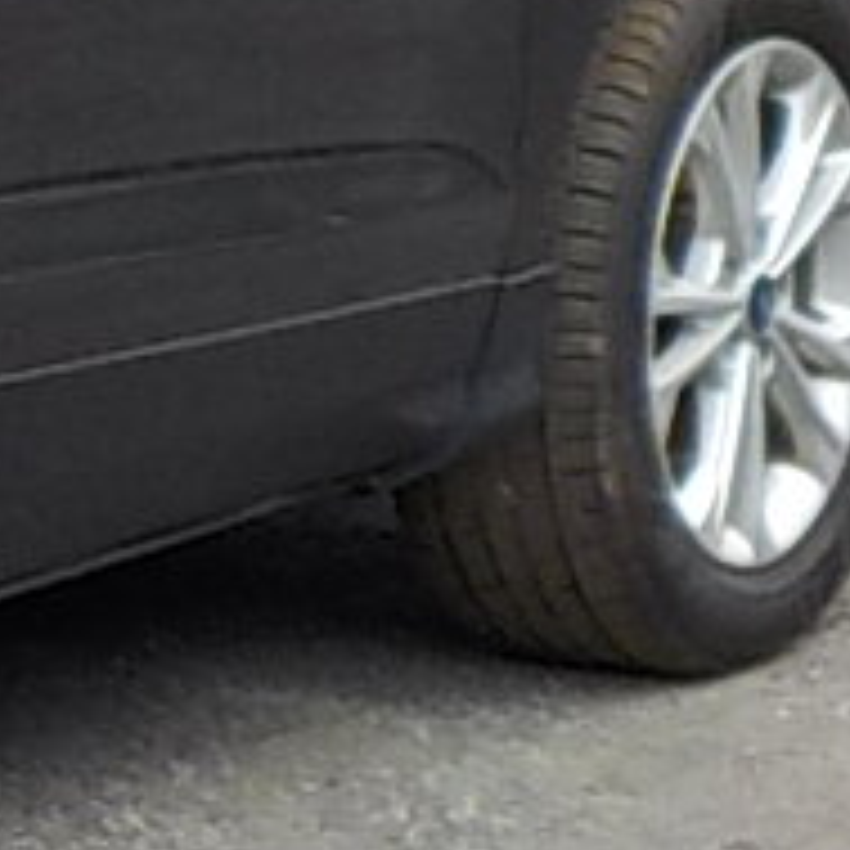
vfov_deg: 7.8
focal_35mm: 224
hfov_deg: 7.3
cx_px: -1259
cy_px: -103
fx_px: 6223
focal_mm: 4.1
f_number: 3.3
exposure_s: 1/500
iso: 125
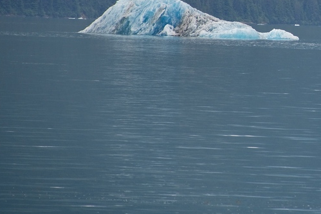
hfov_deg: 2.7
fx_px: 6867
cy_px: 39
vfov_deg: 1.8
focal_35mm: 770
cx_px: 362
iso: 450
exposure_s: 1/640
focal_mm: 300
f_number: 5.6
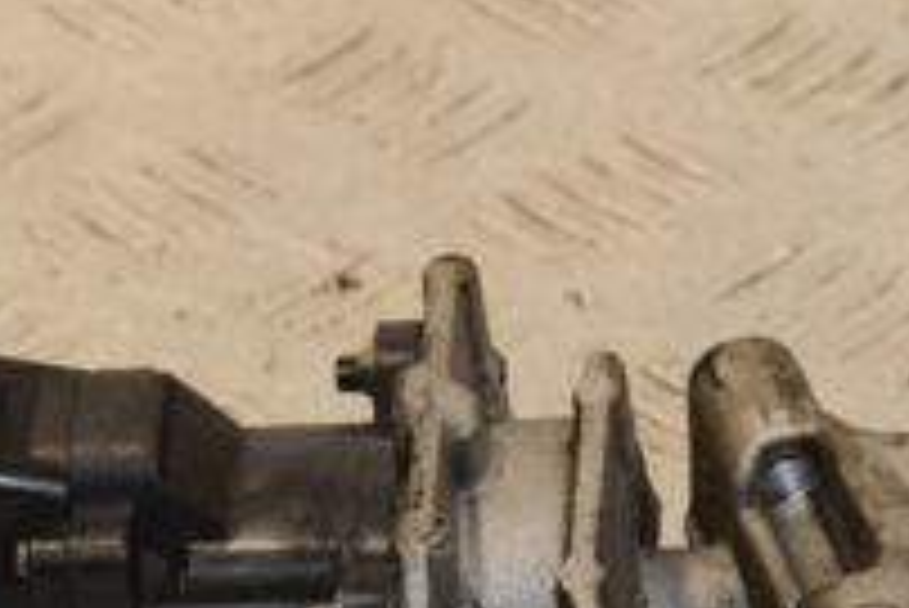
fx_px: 8389
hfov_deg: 6.2
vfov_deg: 4.1
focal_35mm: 332
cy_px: 653
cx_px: 522
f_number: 8
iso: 800
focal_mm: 70
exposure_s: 1/200
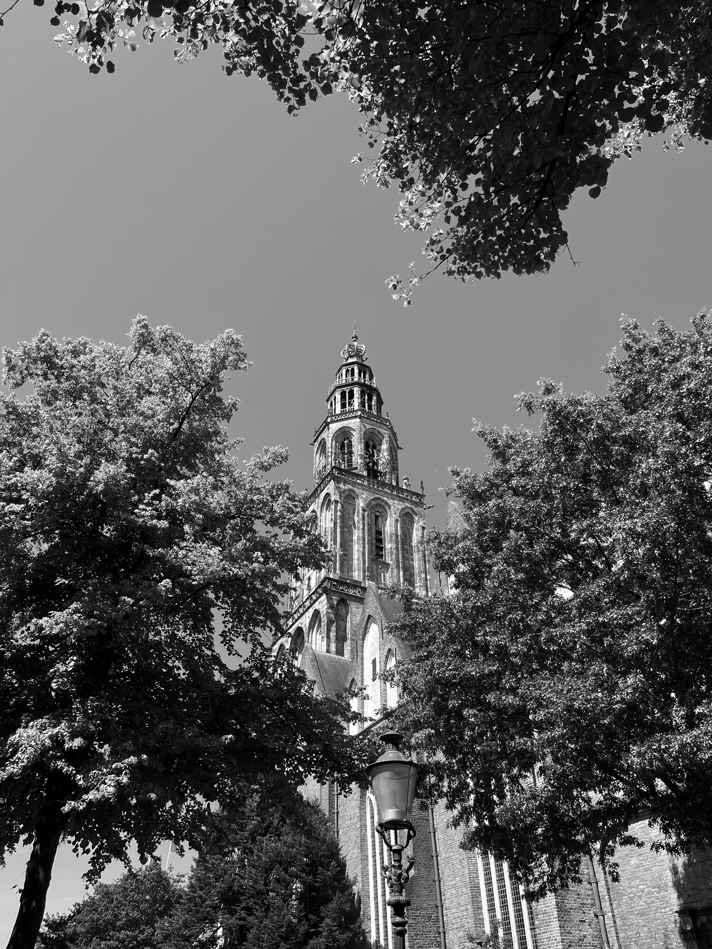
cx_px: 356
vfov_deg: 67.3
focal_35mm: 26
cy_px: 474
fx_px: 713
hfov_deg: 53.1
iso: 50
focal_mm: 5.1
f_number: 1.6
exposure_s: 1/2179
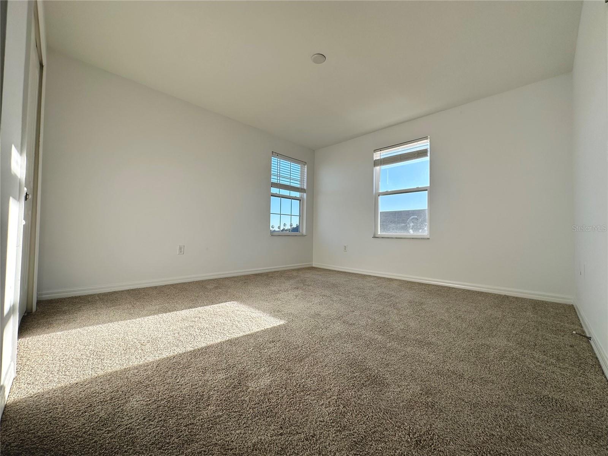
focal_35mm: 14
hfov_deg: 102.1
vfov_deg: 85.7
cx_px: 304
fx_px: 246
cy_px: 228
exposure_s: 1/392
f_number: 2.2
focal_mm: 2.22
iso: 40
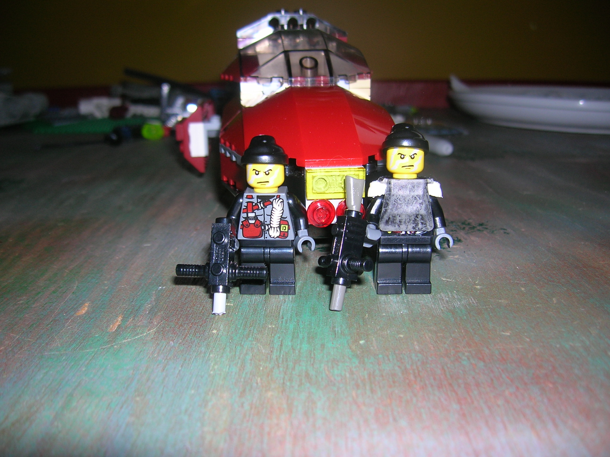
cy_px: 228
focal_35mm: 34
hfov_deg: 54.0
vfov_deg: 41.7
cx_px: 305
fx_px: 599
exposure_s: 1/60.1
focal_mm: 5.7
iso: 50
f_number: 2.9
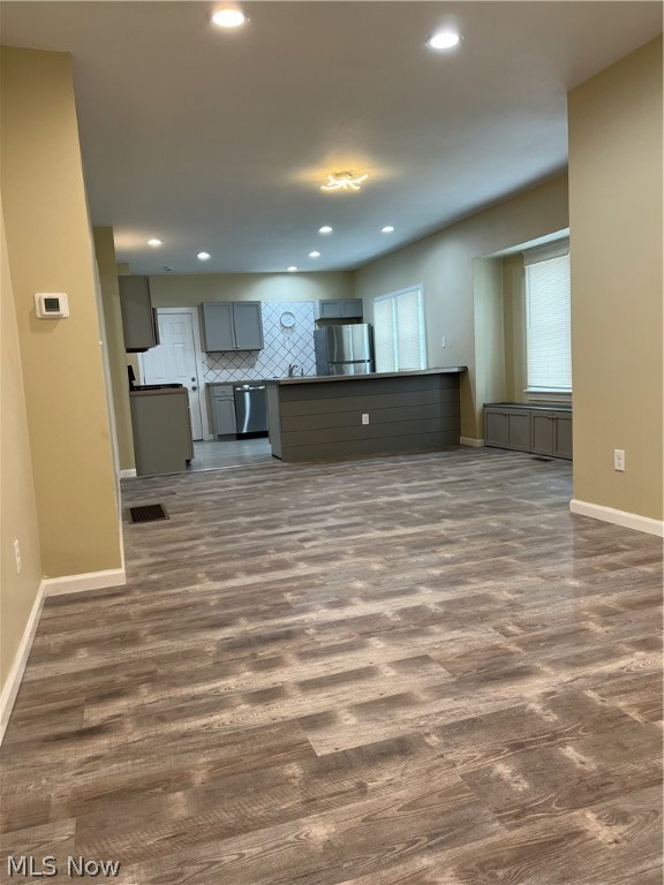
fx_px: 665
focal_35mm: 26
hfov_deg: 53.1
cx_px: 332
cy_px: 442
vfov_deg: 67.3
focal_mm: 5.7
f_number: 1.5
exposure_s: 1/120
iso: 125
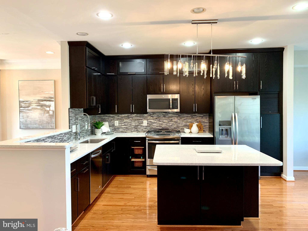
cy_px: 116
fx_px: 231
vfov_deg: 53.1
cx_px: 154
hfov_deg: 67.3
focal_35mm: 26
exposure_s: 1/60
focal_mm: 4.25
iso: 125
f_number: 1.8
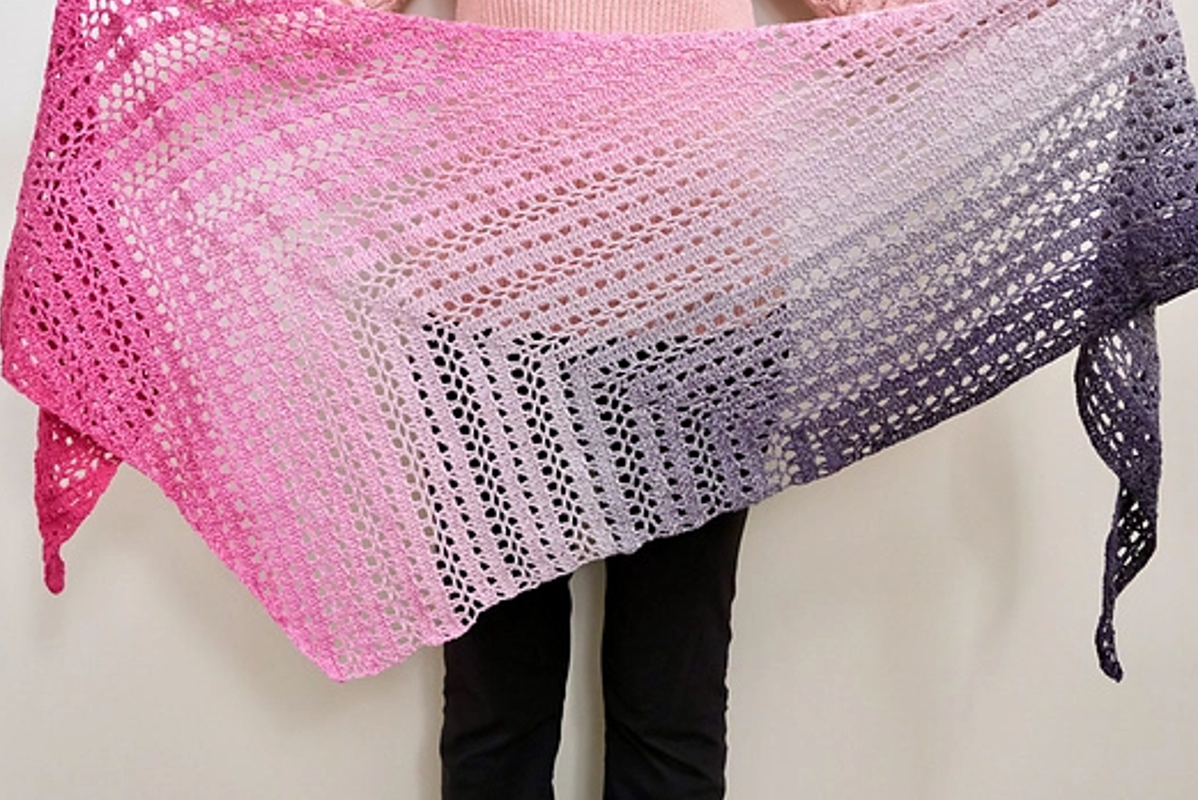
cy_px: 339
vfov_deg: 31.2
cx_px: 614
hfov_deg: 45.4
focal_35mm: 43
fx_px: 1432
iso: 4000
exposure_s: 1/100
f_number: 4
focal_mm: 23.5
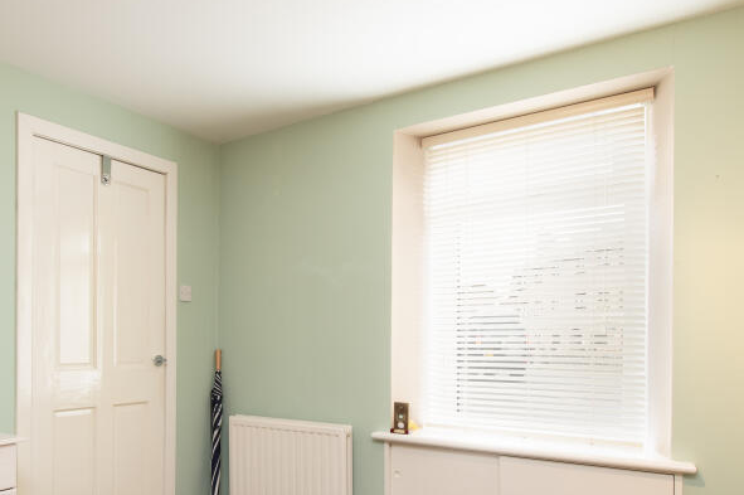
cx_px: 252
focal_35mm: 26
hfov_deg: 67.6
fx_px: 537
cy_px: 322
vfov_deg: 48.8
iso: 320
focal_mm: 10
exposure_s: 1/5
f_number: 9
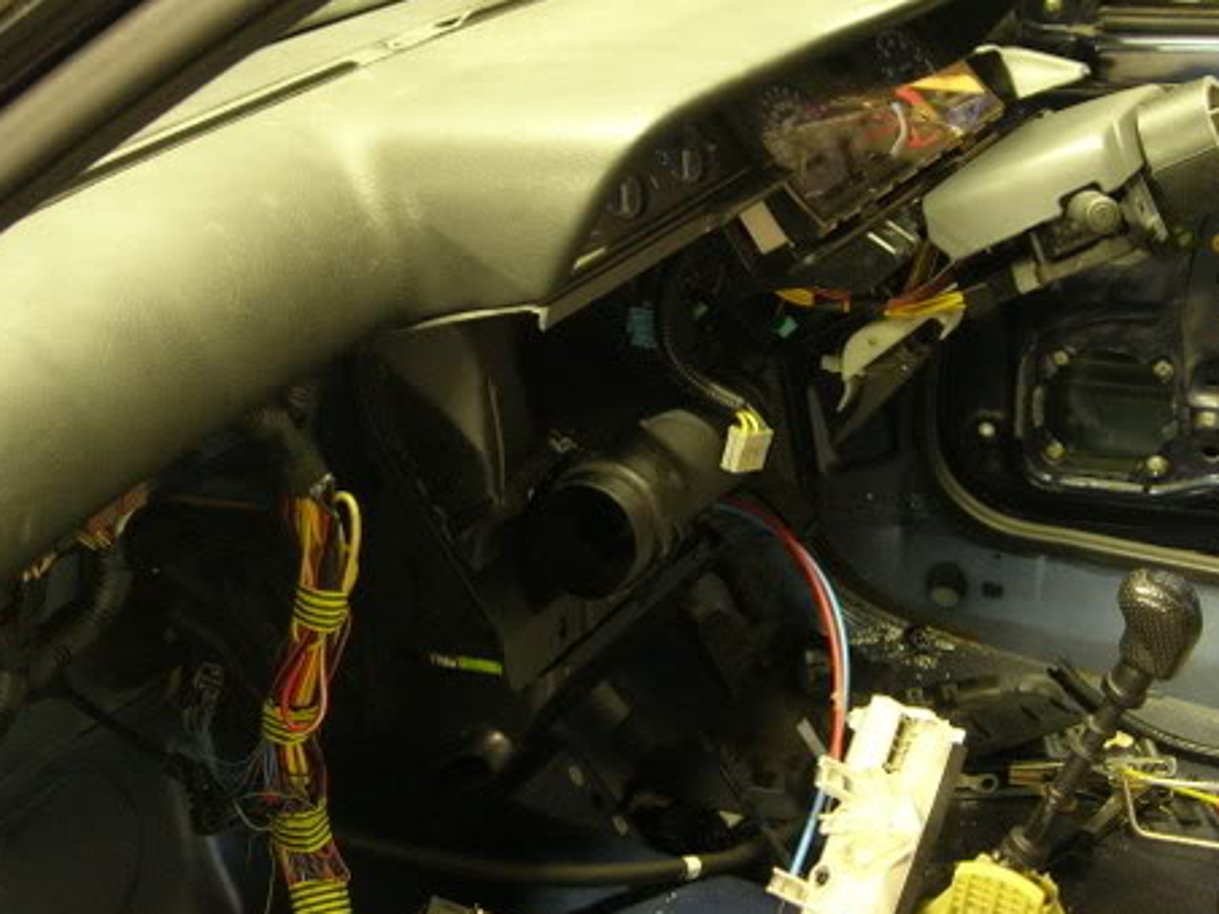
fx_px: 2042
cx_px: 720
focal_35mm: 58
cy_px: 342
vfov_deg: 25.2
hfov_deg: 33.1
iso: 200
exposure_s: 1/1.6
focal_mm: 8.5
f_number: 2.9
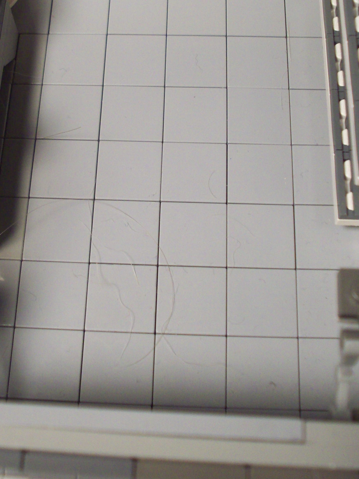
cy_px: 155
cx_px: 145
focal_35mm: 56
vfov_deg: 34.0
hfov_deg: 26.0
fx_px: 775
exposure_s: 1/64
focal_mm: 6.2
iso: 145
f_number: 2.8
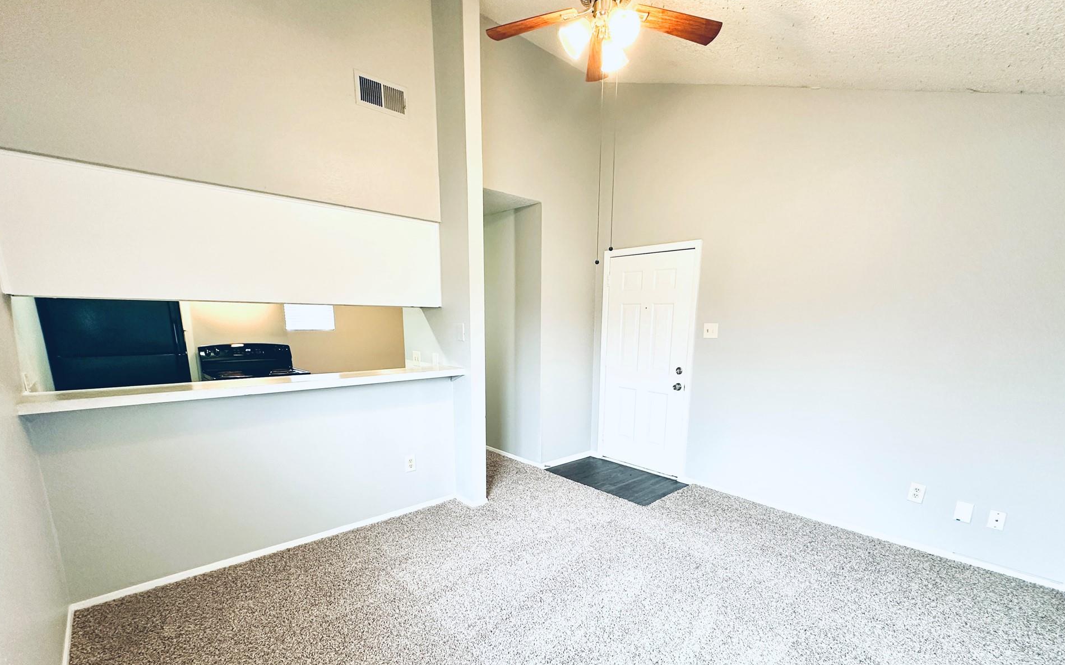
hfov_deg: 97.7
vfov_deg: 70.0
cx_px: 561
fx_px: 464
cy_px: 418
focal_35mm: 16
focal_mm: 2.22
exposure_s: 1/60
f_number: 2.2
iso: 200
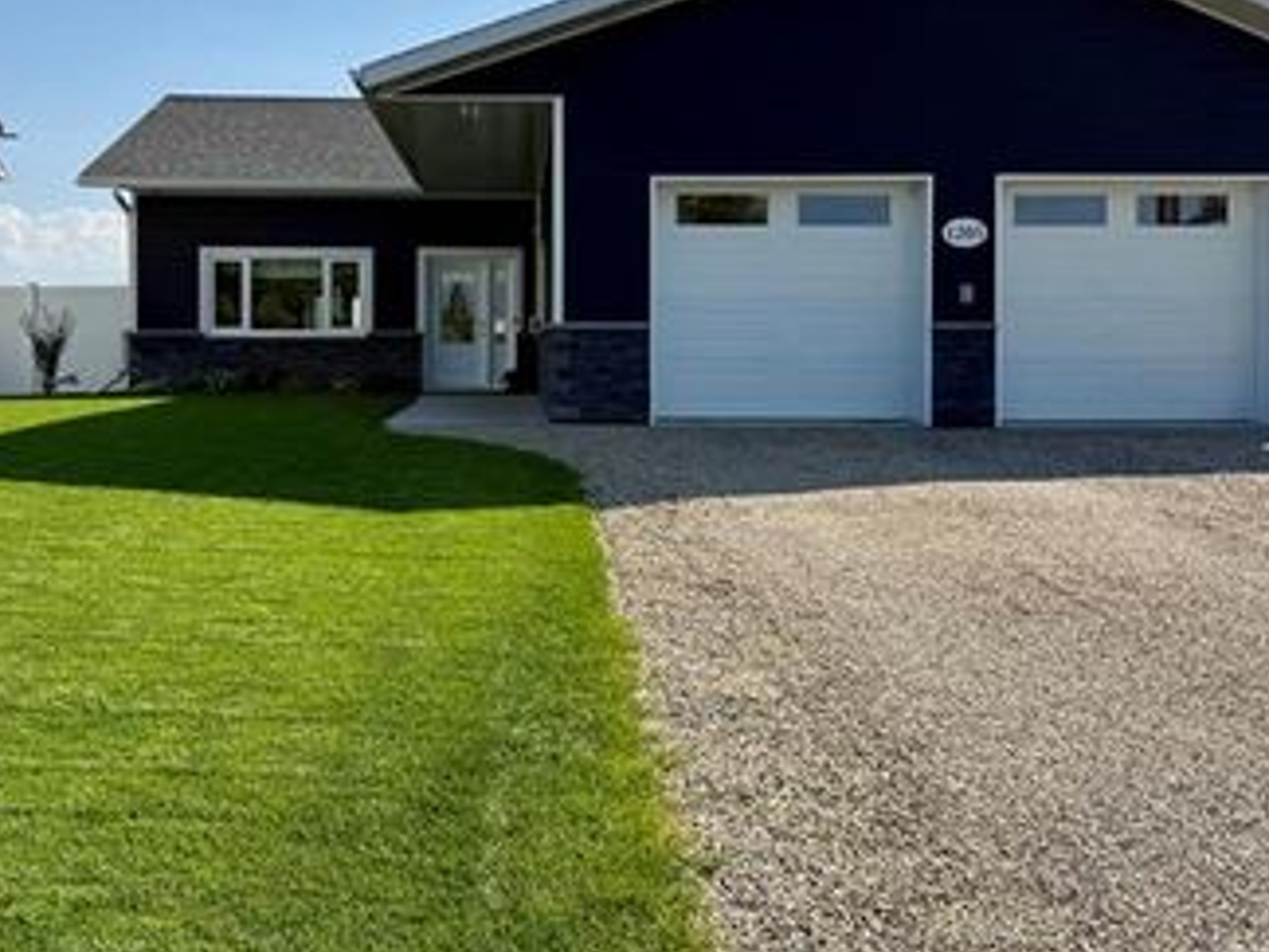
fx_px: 1356
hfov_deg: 50.0
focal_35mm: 37
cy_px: 347
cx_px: 556
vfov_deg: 38.4
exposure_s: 1/6711
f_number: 1.78
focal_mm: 6.76
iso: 80
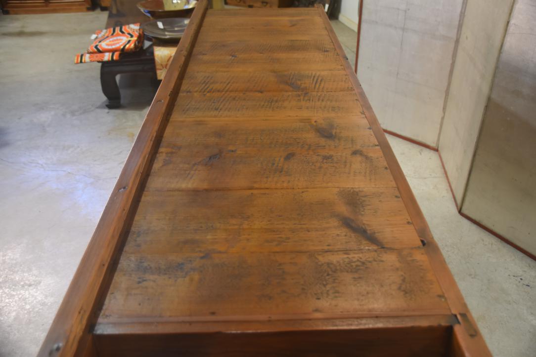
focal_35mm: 33
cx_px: 268
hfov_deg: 57.2
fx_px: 491
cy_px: 178
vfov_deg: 40.0
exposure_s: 1/60
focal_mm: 22
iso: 800
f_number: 3.8
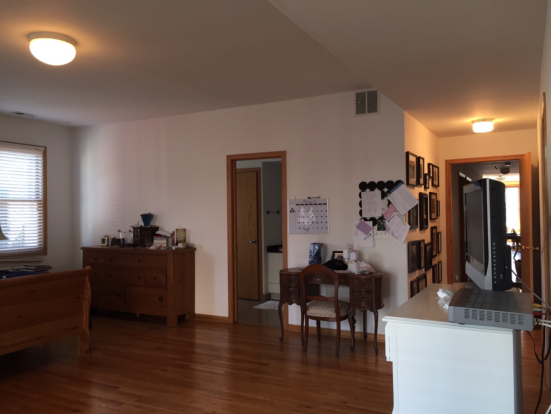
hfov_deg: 61.7
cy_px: 207
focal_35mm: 29
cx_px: 276
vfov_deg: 48.2
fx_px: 462
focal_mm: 4.15
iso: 80
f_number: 2.2
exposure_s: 1/30
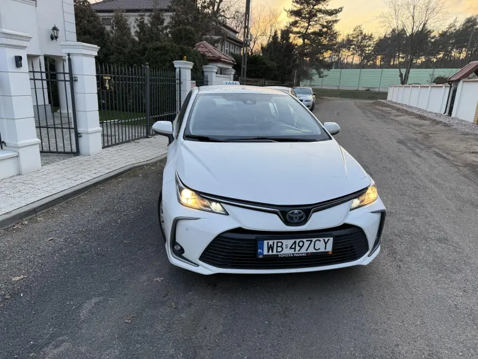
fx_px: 331
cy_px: 180
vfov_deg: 56.8
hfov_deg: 71.6
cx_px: 239
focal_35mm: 24
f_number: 1.78
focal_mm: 6.76
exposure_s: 1/83
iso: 80
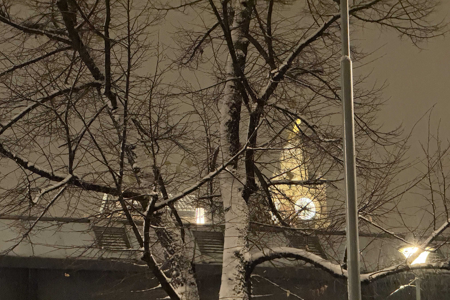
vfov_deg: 11.0
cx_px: 225
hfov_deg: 16.4
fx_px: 1562
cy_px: 145
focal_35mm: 125
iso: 1600
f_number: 2.8
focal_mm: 15.66
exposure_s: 1/25
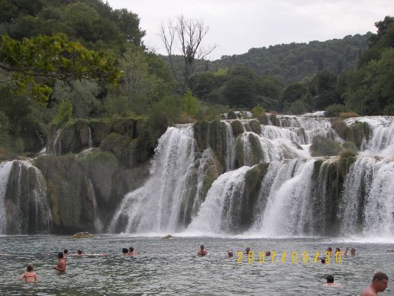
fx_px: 831
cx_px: 197
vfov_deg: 20.2
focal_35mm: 73
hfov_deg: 26.7
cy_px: 148
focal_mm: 12
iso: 50
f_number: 2.8
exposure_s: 1/640
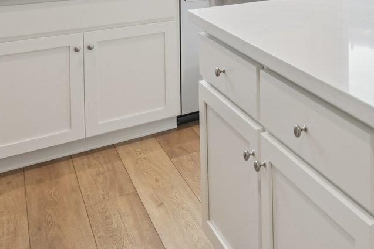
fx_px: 468
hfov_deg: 34.4
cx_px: 456
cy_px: -90
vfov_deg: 25.1
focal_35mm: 45
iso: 800
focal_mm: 14
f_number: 8
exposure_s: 1/50
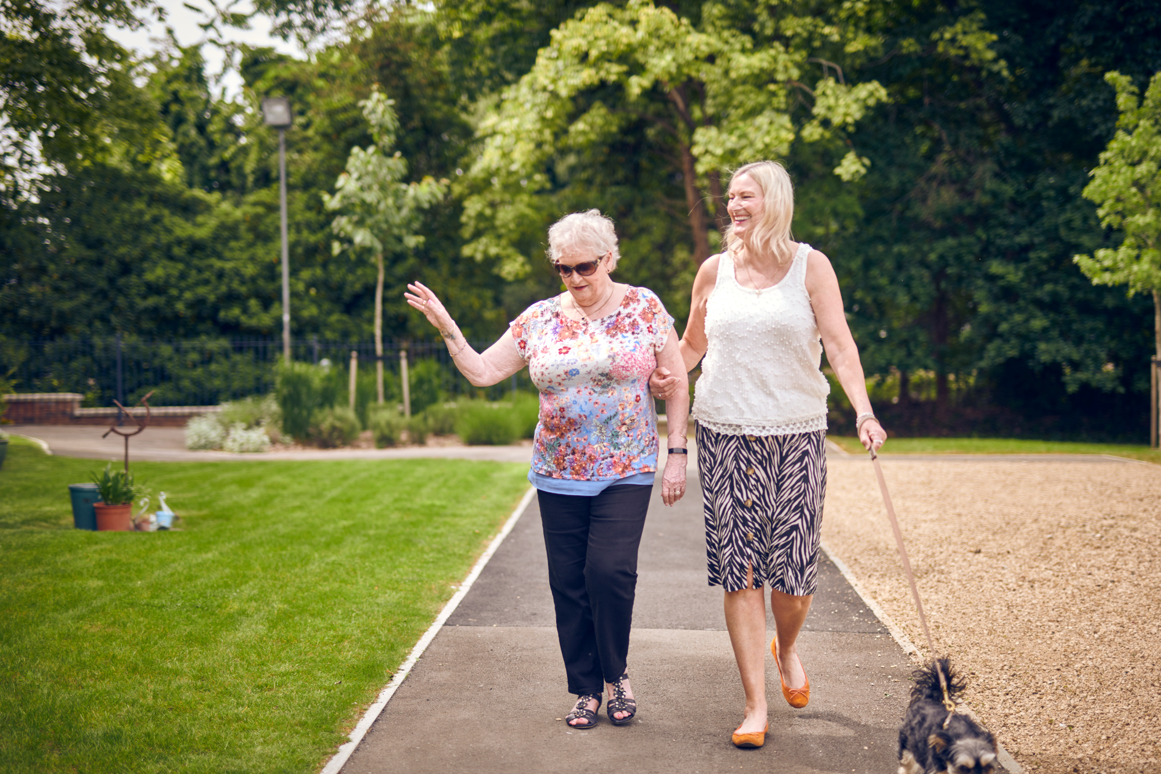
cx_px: 580
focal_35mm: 50
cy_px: 387
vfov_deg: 27.0
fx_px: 1612
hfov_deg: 39.6
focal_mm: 50
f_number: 1.6
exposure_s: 1/1250
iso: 100
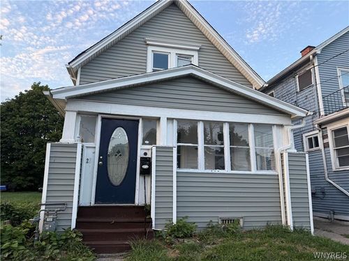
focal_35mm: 24
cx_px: 174
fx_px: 242
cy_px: 130
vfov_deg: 56.8
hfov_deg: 71.6
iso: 80
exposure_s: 1/138
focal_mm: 6.76
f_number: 1.78
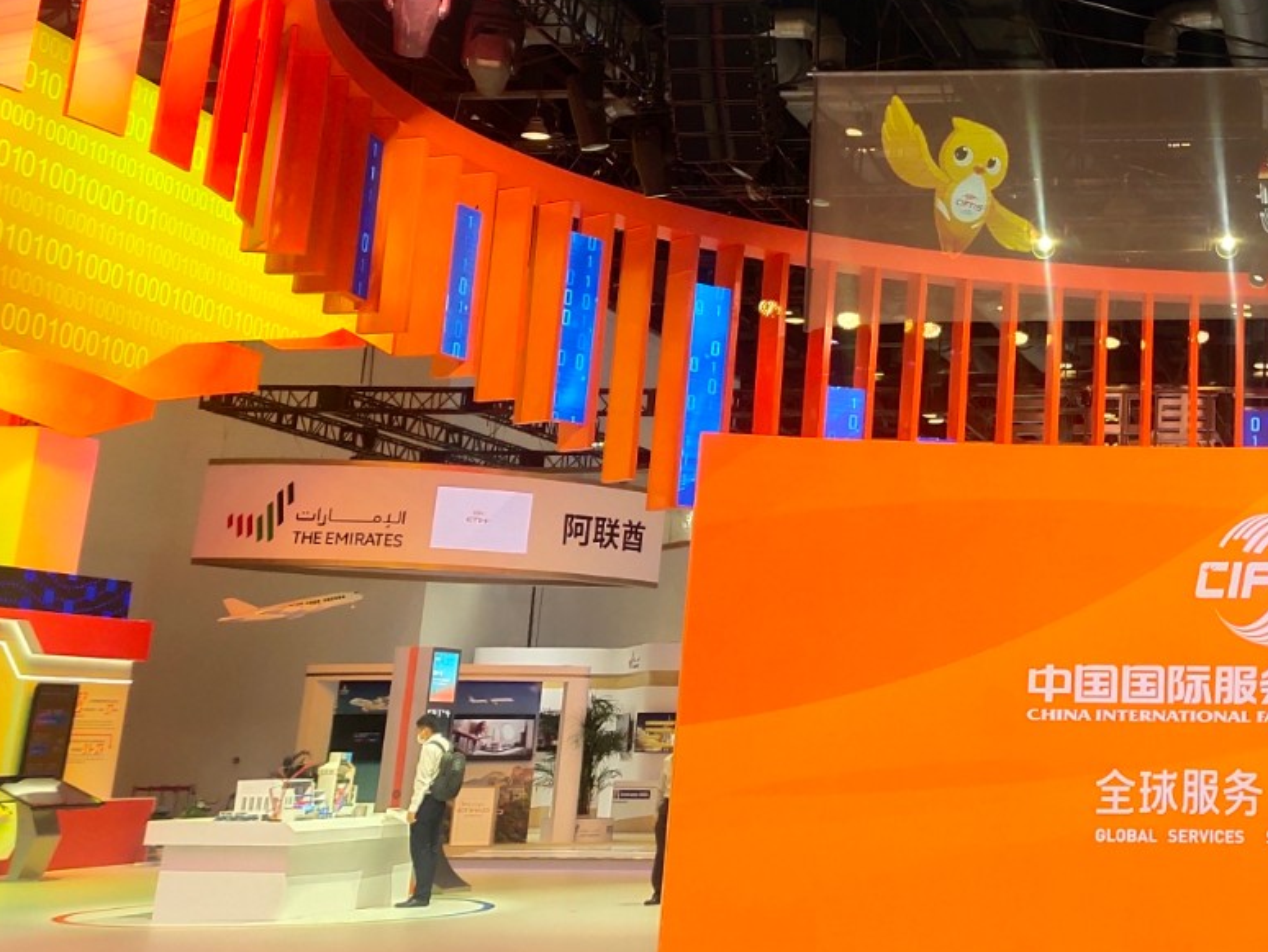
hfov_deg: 29.4
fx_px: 2272
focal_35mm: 62
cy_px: 146
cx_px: 1235
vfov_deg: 23.2
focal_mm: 4.35
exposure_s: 1/100
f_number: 1.8
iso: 85
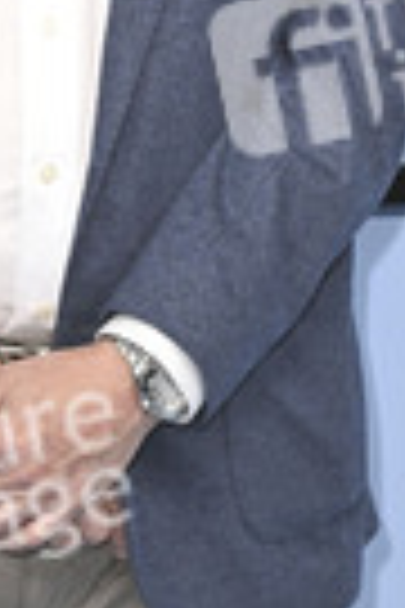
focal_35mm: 175
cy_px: -176
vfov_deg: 11.4
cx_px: 32
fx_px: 2953
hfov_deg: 7.8
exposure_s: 1/320
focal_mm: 59
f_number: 6.3
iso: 1600
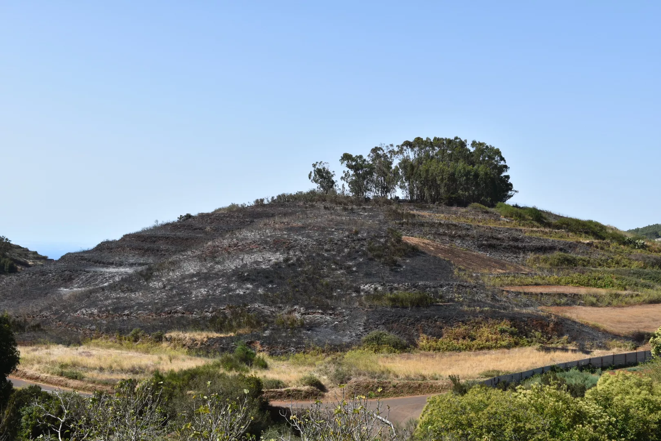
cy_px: 220
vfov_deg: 33.0
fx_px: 744
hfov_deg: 47.9
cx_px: 330
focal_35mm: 40
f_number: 9
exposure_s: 1/320
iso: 200
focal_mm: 27
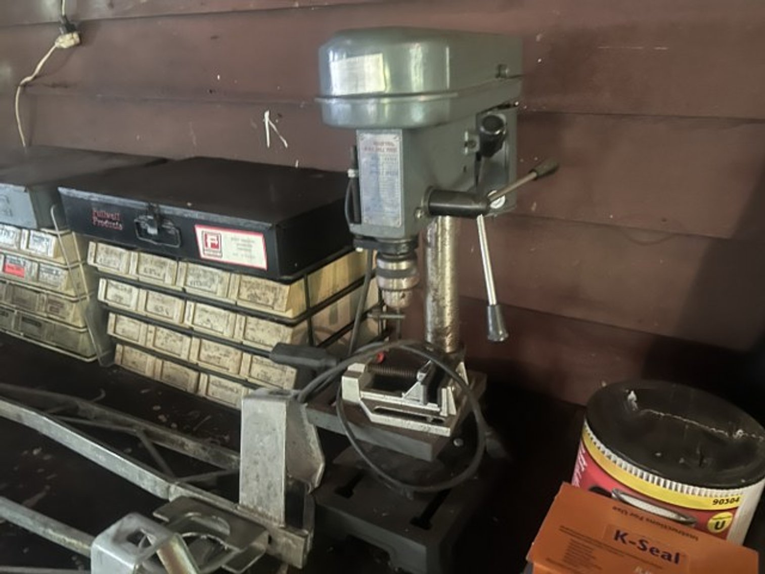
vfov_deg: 53.1
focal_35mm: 26
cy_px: 287
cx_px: 382
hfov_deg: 67.3
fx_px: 575
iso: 1000
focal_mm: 5.7
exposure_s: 1/20
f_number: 1.5
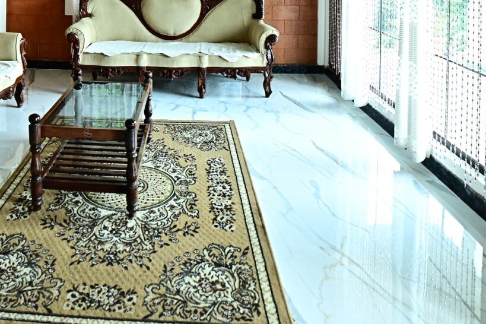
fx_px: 472
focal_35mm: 35
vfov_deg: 31.8
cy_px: -61
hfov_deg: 53.4
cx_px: 161
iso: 2500
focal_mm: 14
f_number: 4.5
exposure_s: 1/160
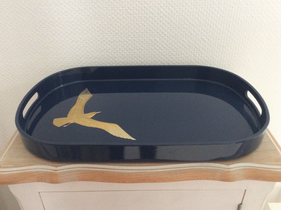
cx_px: 140
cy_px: 105
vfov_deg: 44.1
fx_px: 259
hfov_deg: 56.9
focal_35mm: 32
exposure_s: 1/17
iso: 320
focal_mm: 3.3
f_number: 2.4
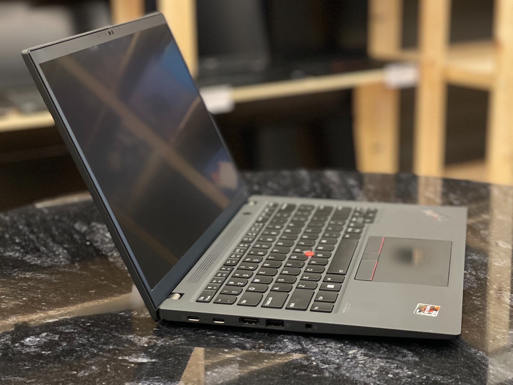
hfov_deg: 30.3
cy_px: 192
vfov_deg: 22.9
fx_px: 948
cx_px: 256
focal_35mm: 64
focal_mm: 7.5
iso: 320
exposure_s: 1/40
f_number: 2.2
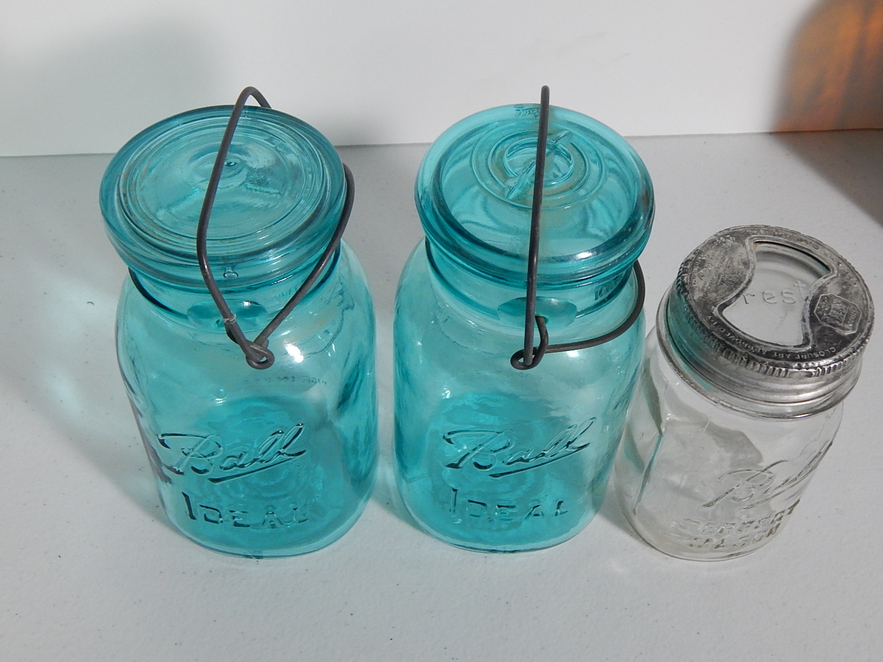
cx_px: 442
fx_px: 1097
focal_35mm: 43
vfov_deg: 33.6
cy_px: 331
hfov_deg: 43.9
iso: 400
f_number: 3.6
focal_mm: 7.7
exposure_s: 1/50
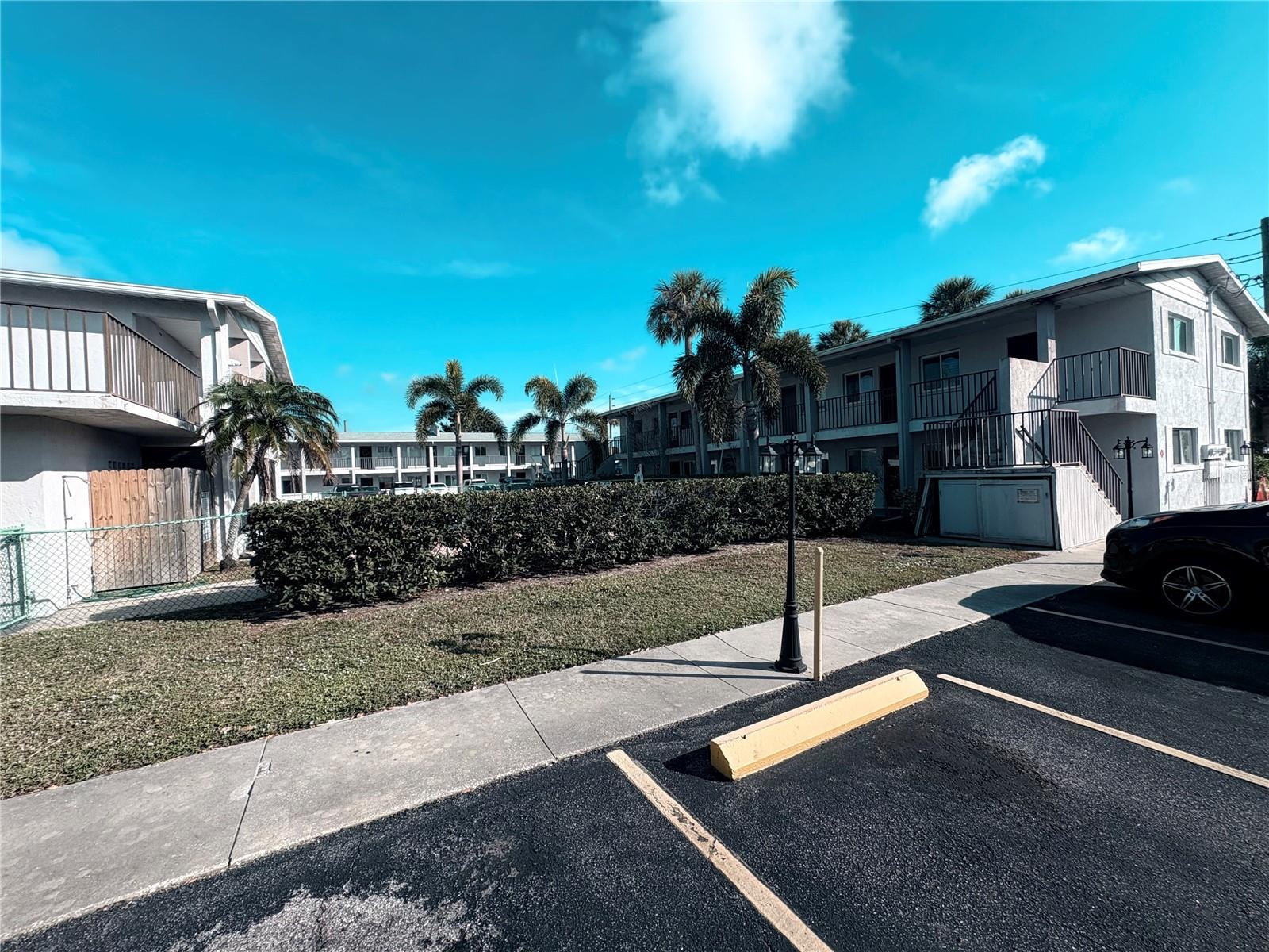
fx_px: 513
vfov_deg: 85.7
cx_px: 634
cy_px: 476
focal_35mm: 14
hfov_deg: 102.1
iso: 40
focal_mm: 2.22
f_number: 2.2
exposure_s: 1/1094
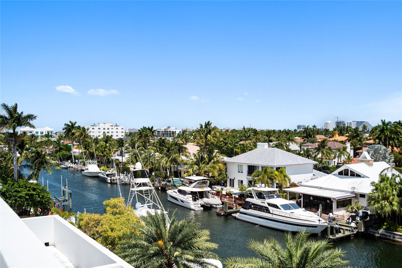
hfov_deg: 50.7
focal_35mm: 38
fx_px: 424
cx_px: 201
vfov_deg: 35.1
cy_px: 134
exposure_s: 1/800
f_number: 8
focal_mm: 38
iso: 250
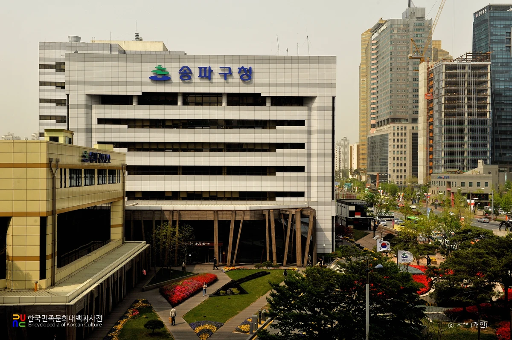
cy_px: 170
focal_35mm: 40
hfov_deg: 48.5
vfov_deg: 33.3
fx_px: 568
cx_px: 256
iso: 200
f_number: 10
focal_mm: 40
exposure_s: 1/200
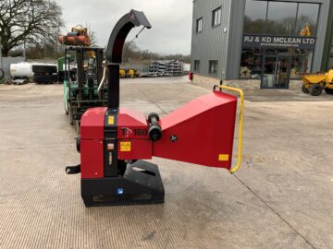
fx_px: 279
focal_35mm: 29
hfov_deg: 61.7
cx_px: 166
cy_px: 124
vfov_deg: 48.2
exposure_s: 1/198
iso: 16
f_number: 1.8
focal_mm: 3
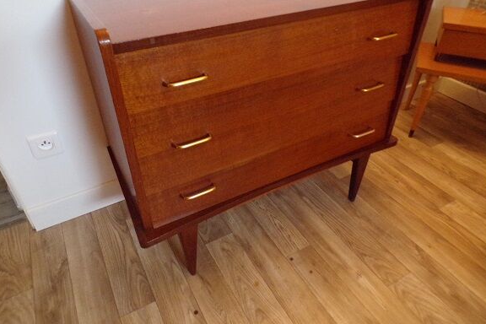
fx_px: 351
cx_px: 237
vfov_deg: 49.4
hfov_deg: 69.4
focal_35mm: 26
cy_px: 136
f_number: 3
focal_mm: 4.3
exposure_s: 1/17
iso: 606
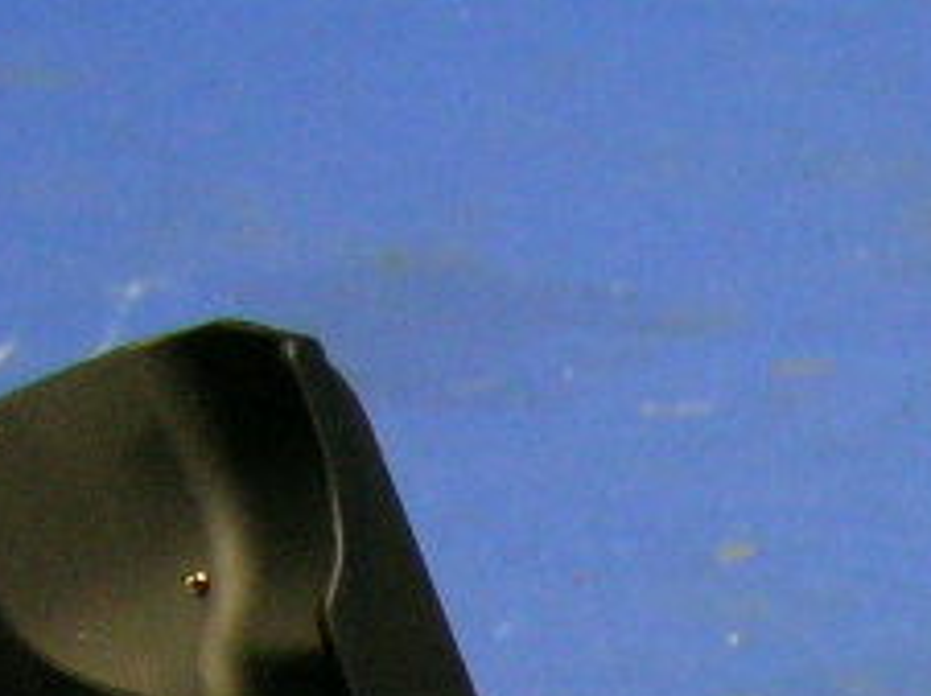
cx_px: 1034
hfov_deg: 15.1
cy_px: 1544
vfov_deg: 10.4
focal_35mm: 127
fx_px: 3412
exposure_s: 1/47.3
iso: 200
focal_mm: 5.8
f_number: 2.8
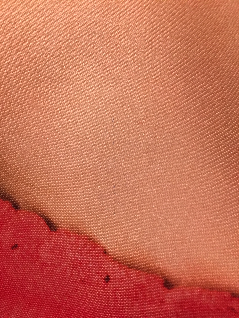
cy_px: 159
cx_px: 120
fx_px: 267
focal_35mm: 29
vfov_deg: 61.7
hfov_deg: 48.2
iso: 50
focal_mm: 4.15
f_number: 2.2
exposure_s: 1/15
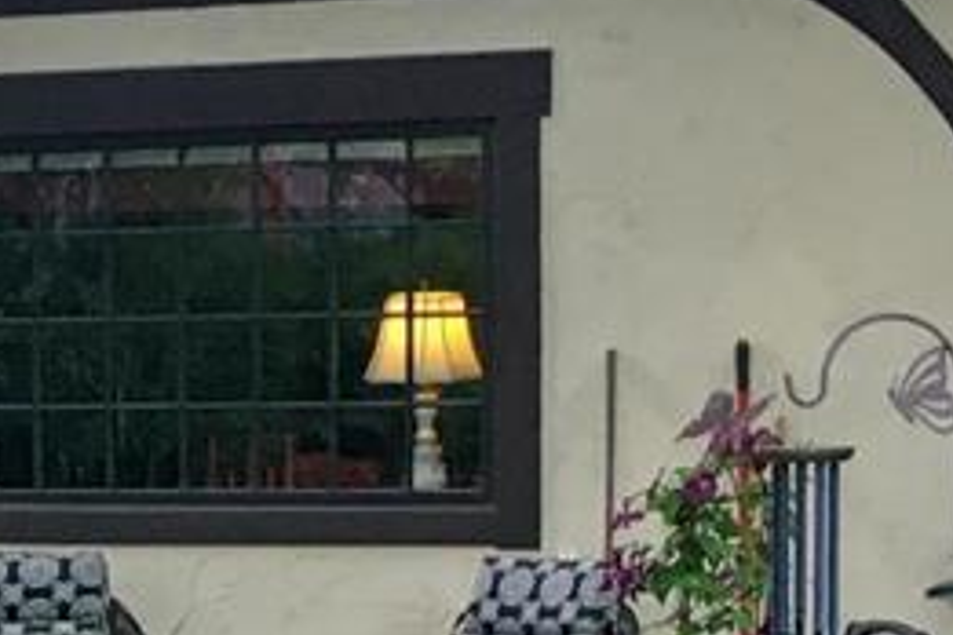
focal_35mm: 185
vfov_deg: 7.2
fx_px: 4897
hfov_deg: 10.4
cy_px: 1197
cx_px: -843
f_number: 2.2
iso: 32
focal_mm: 4.15
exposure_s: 1/30
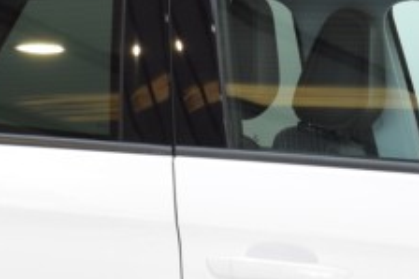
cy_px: 245
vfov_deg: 3.0
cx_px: 425
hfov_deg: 4.5
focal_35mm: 462
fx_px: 5373
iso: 100
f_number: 10
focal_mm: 46
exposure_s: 1/5
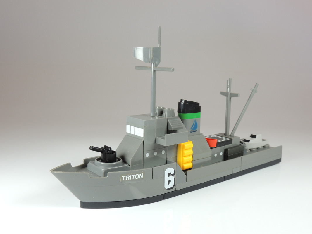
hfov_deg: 46.8
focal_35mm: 40
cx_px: 156
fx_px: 360
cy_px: 117
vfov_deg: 36.0
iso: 100
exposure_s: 1/20
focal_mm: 7.1
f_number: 5.3
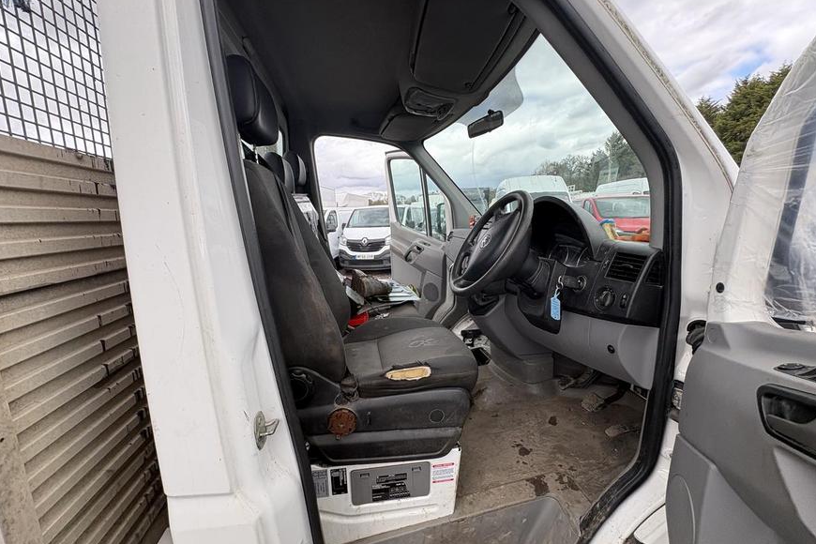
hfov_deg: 100.4
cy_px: 291
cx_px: 401
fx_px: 340
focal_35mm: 15
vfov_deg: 77.2
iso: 40
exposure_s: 1/216
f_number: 2.2
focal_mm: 2.22
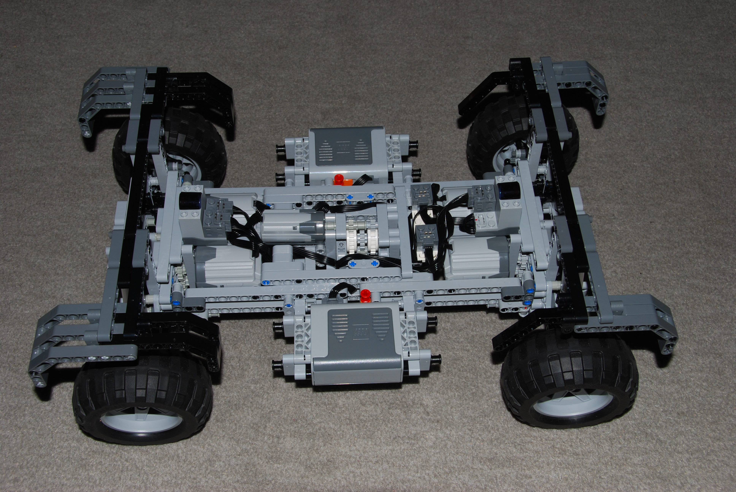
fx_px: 952
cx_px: 368
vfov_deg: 29.0
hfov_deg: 42.3
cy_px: 246
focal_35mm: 46
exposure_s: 1/60
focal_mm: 31
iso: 100
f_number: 11
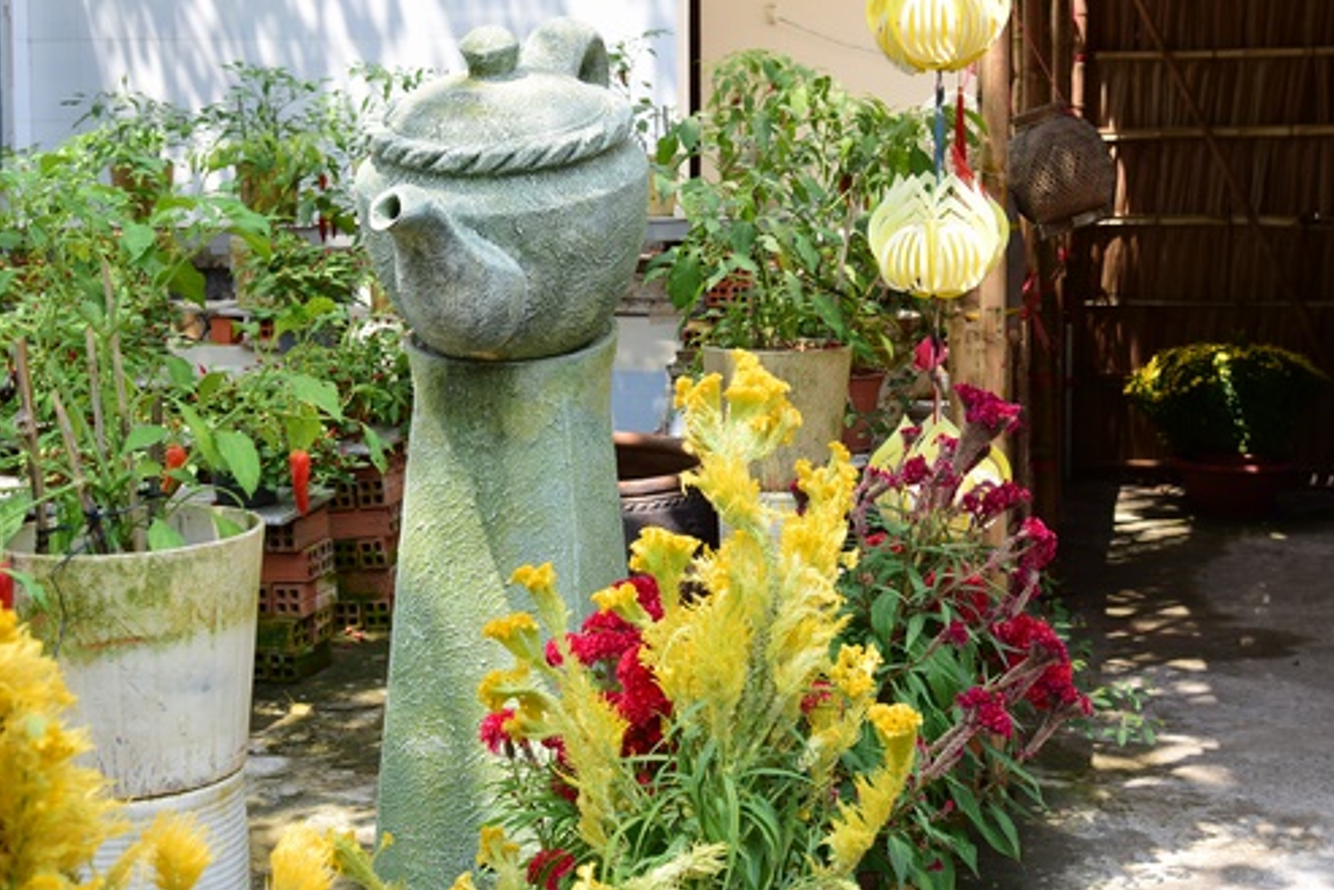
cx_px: 614
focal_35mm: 58
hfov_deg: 34.5
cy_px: 306
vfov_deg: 23.3
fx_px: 2150
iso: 200
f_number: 5.6
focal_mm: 44
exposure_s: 1/200
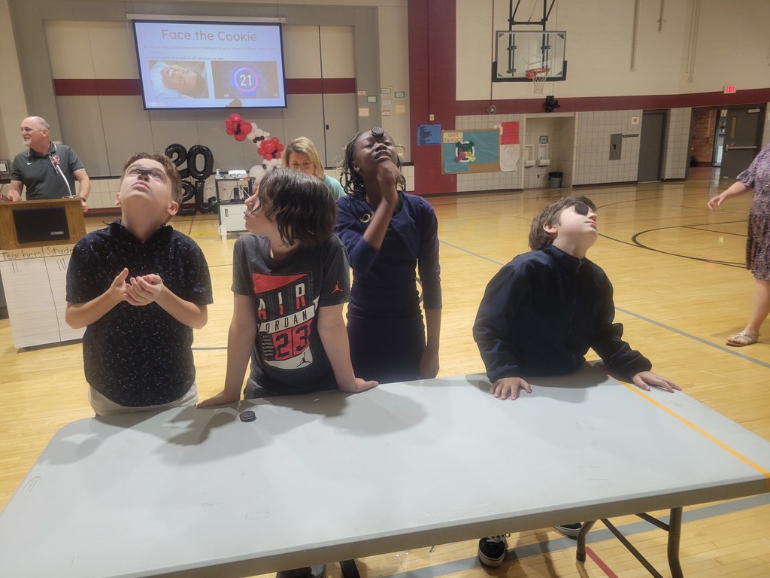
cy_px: 289
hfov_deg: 67.3
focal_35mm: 26
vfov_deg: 53.1
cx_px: 385
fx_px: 578
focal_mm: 5.4
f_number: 1.8
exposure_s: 1/60
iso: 200
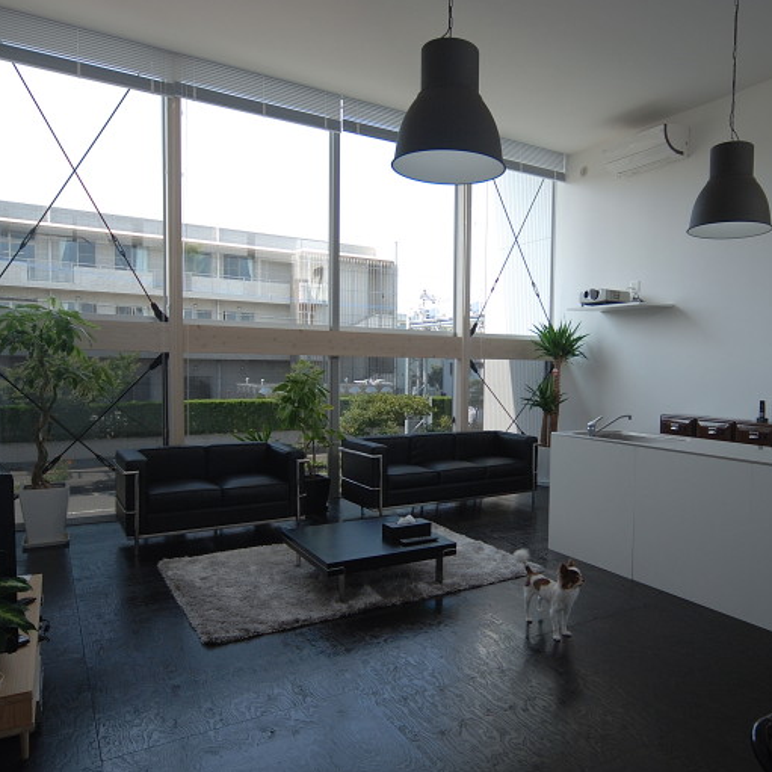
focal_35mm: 24
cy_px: 397
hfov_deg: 64.2
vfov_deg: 65.0
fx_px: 606
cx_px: 479
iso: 110
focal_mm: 12
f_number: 5.6
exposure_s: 1/125
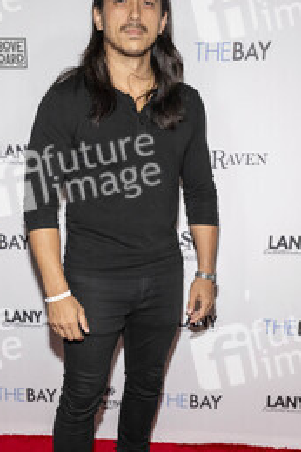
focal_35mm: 43
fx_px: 540
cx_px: 122
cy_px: 263
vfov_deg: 45.3
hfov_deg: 31.1
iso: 800
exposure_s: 1/200
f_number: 5.6
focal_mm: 28
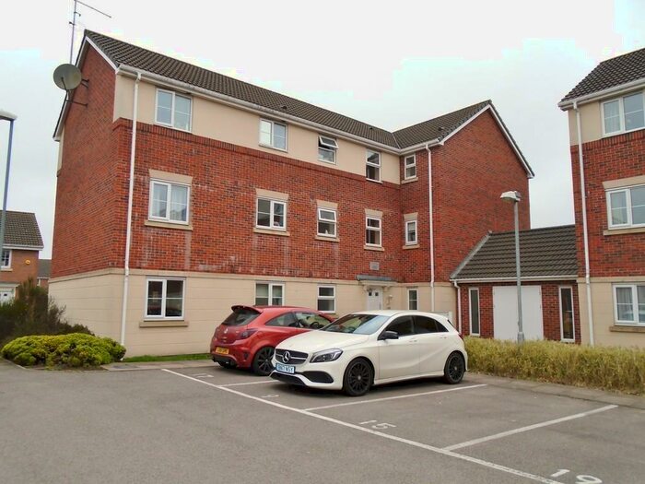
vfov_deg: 53.1
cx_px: 322
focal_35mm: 26
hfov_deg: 67.3
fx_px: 484
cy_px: 242
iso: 100
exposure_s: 1/500
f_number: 3.2
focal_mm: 4.6
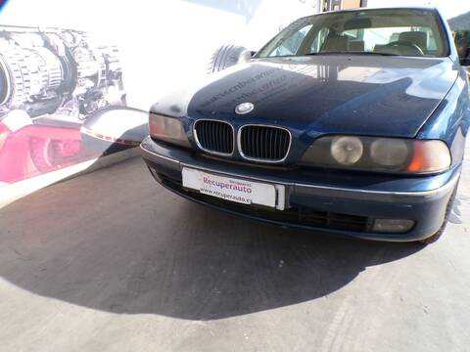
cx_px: 235
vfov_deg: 56.8
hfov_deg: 71.6
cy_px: 176
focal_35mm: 24
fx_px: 326
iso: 100
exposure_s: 1/140
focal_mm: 4.3
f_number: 5.8
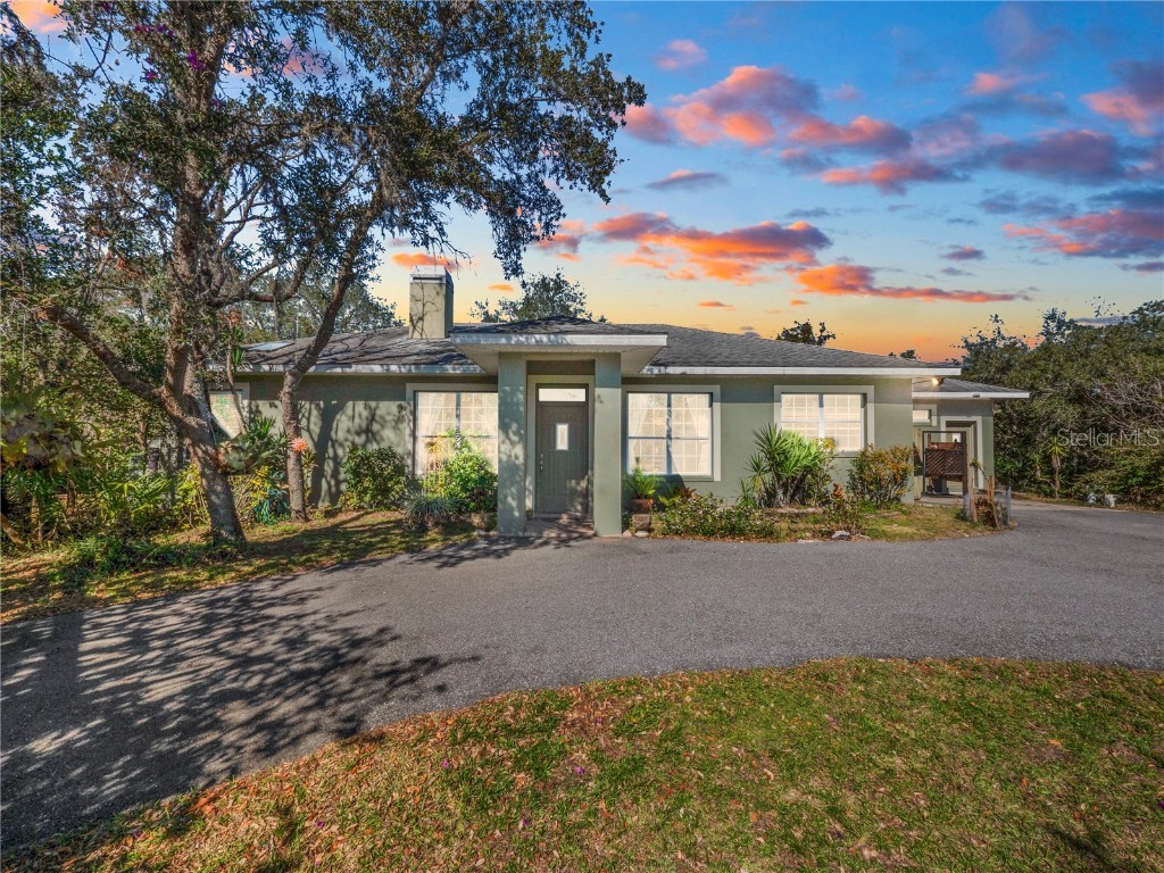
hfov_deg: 102.1
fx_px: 471
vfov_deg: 85.7
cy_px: 436
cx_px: 582
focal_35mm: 14
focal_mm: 7
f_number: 13
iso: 250
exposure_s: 1/250
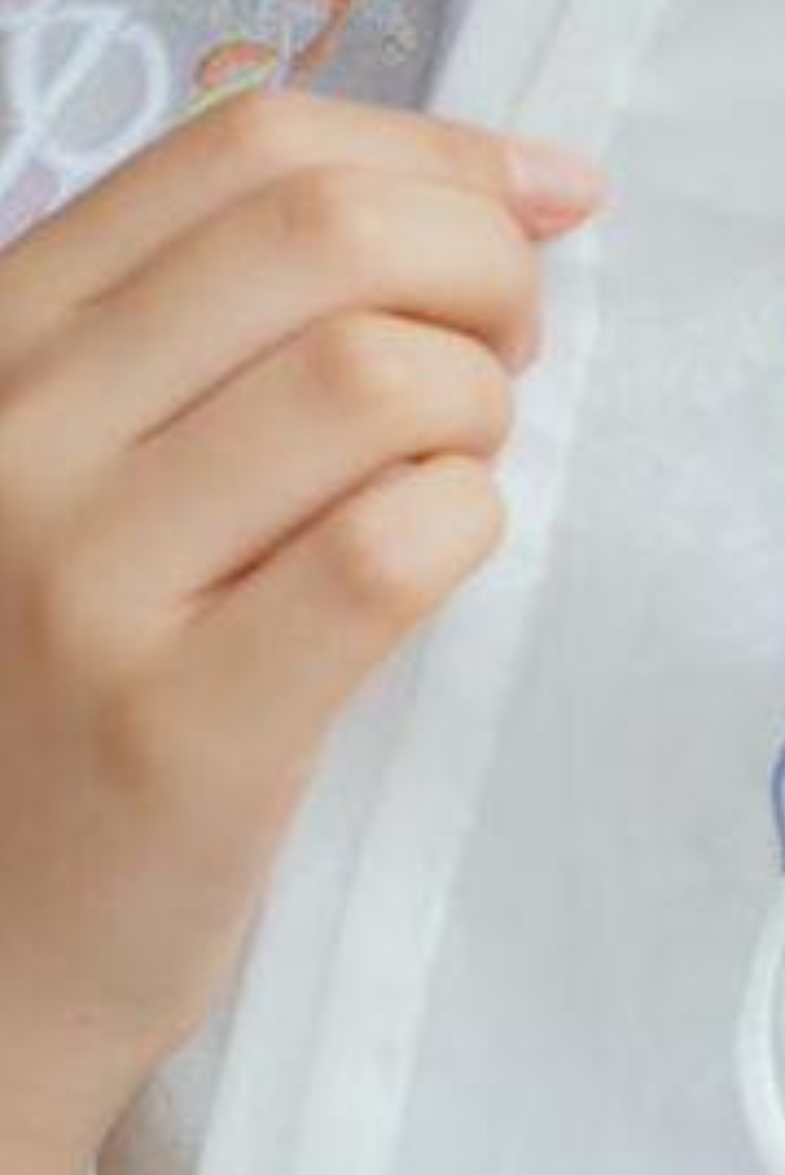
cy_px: -1076
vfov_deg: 6.8
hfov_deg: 4.7
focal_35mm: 294
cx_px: 684
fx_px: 9603
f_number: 2.5
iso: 160
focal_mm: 50
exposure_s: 1/320
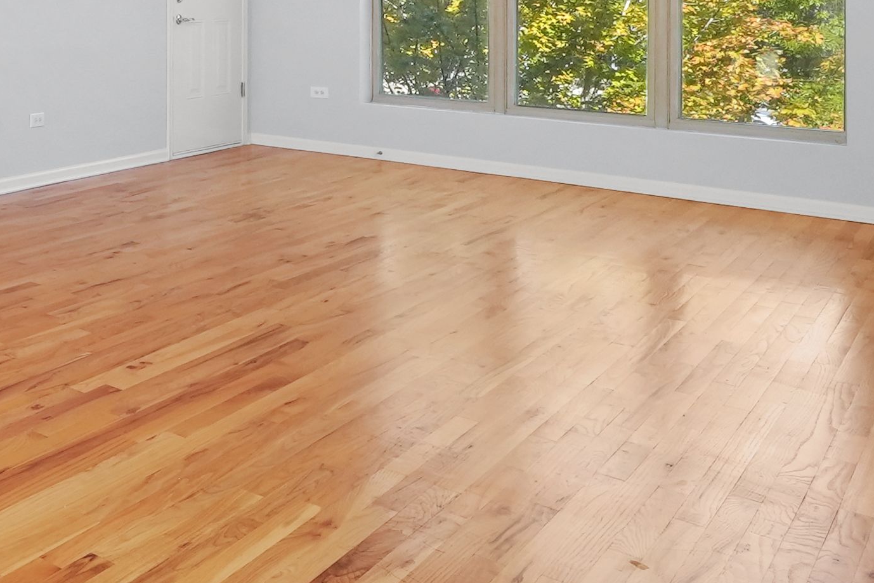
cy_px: -37
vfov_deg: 30.4
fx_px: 971
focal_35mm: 40
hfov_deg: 36.2
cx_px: -200
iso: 2000
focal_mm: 13
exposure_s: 1/50
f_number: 11
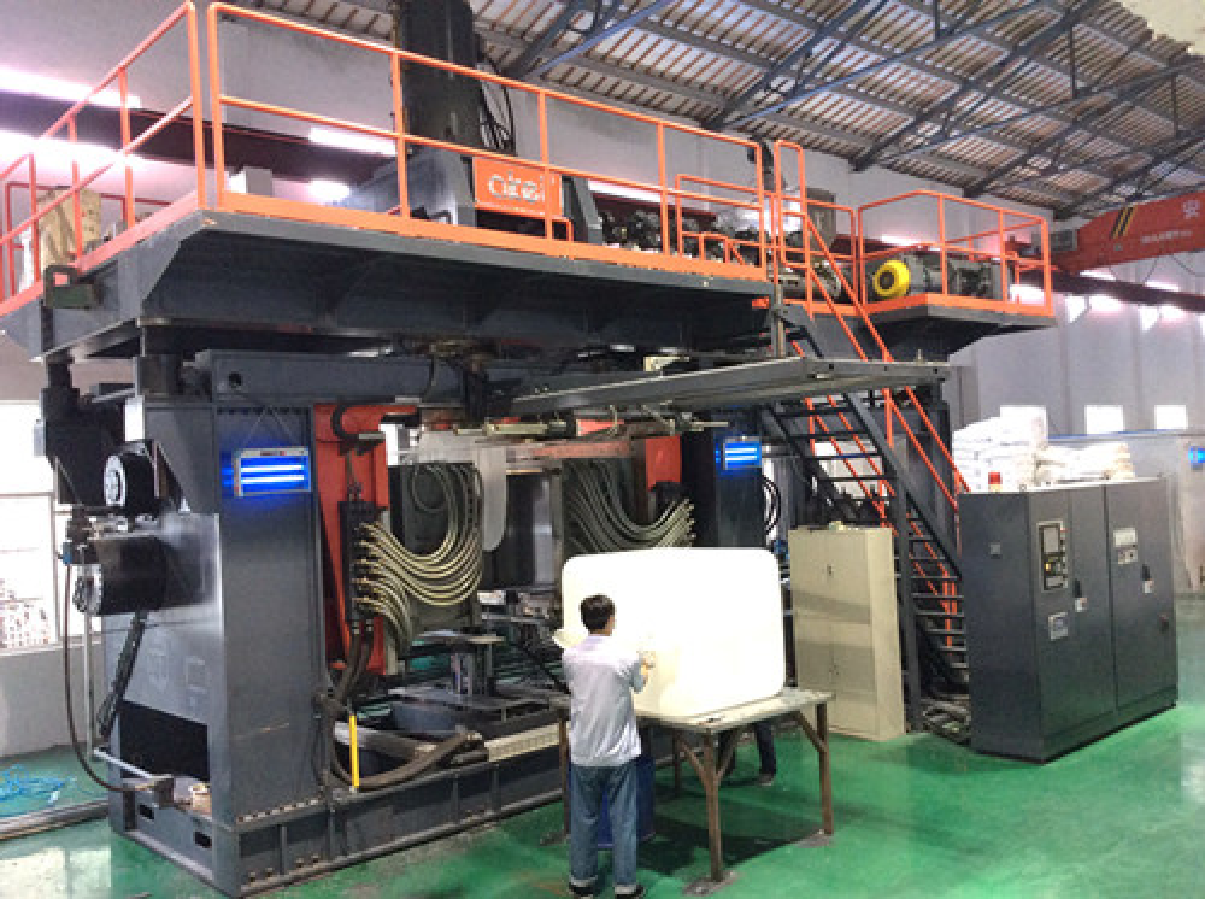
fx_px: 1147
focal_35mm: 33
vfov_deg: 42.8
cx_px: 602
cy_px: 450
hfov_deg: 55.4
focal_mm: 3.3
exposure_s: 1/24
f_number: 2.4
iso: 125
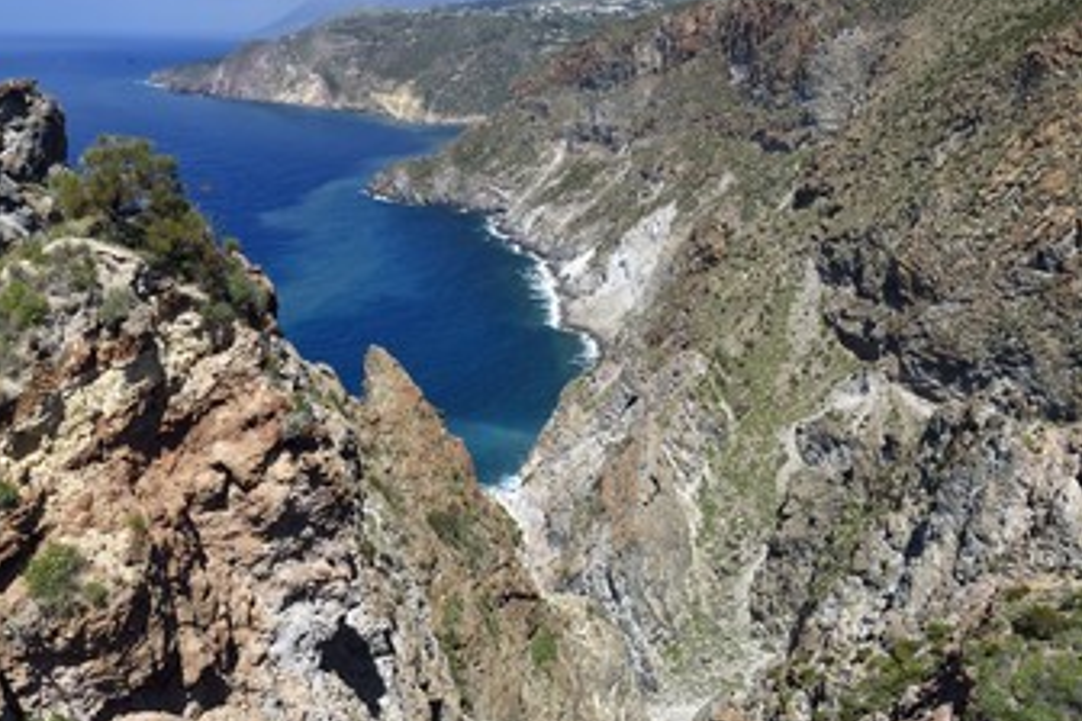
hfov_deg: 61.2
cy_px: 348
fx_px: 902
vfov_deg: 43.6
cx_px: 412
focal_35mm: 30
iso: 200
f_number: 10
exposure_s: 1/400
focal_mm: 24
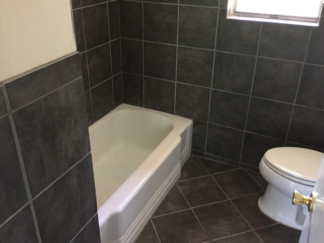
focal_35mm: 34
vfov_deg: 41.8
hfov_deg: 53.9
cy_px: 114
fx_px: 318
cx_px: 154
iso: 250
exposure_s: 1/30
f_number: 2.2
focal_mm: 4.15
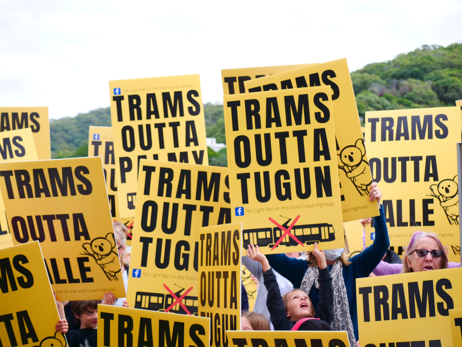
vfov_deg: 21.0
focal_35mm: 70
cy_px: 174
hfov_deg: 27.8
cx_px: 231
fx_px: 934
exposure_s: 1/800
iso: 320
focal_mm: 35
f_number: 3.5
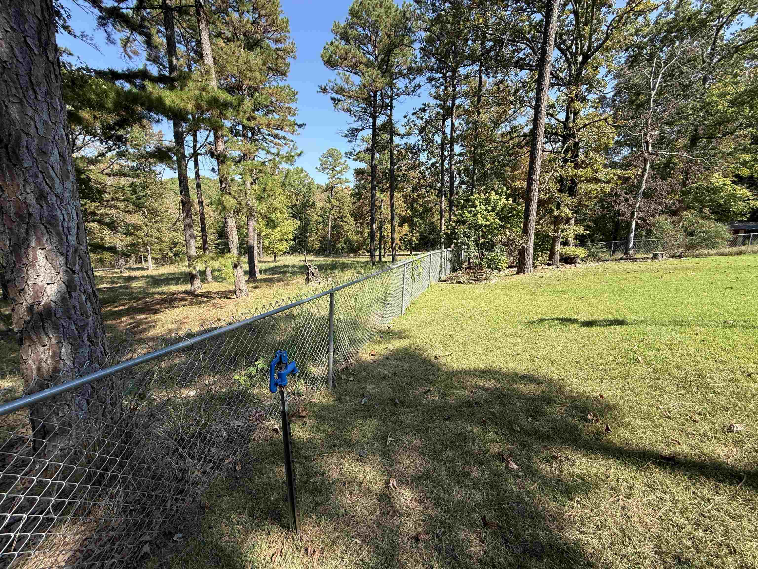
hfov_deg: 102.1
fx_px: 307
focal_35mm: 14
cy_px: 284
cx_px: 379
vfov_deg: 85.7
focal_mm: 2.22
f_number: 2.2
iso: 50
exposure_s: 1/717
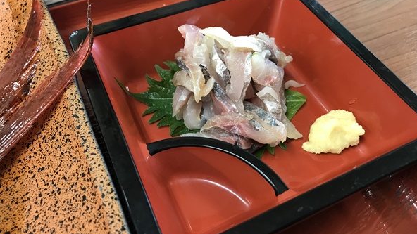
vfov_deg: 35.6
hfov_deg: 59.5
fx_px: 365
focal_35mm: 33
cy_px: 98
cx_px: 219
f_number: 1.8
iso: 50
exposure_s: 1/15
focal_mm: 3.99
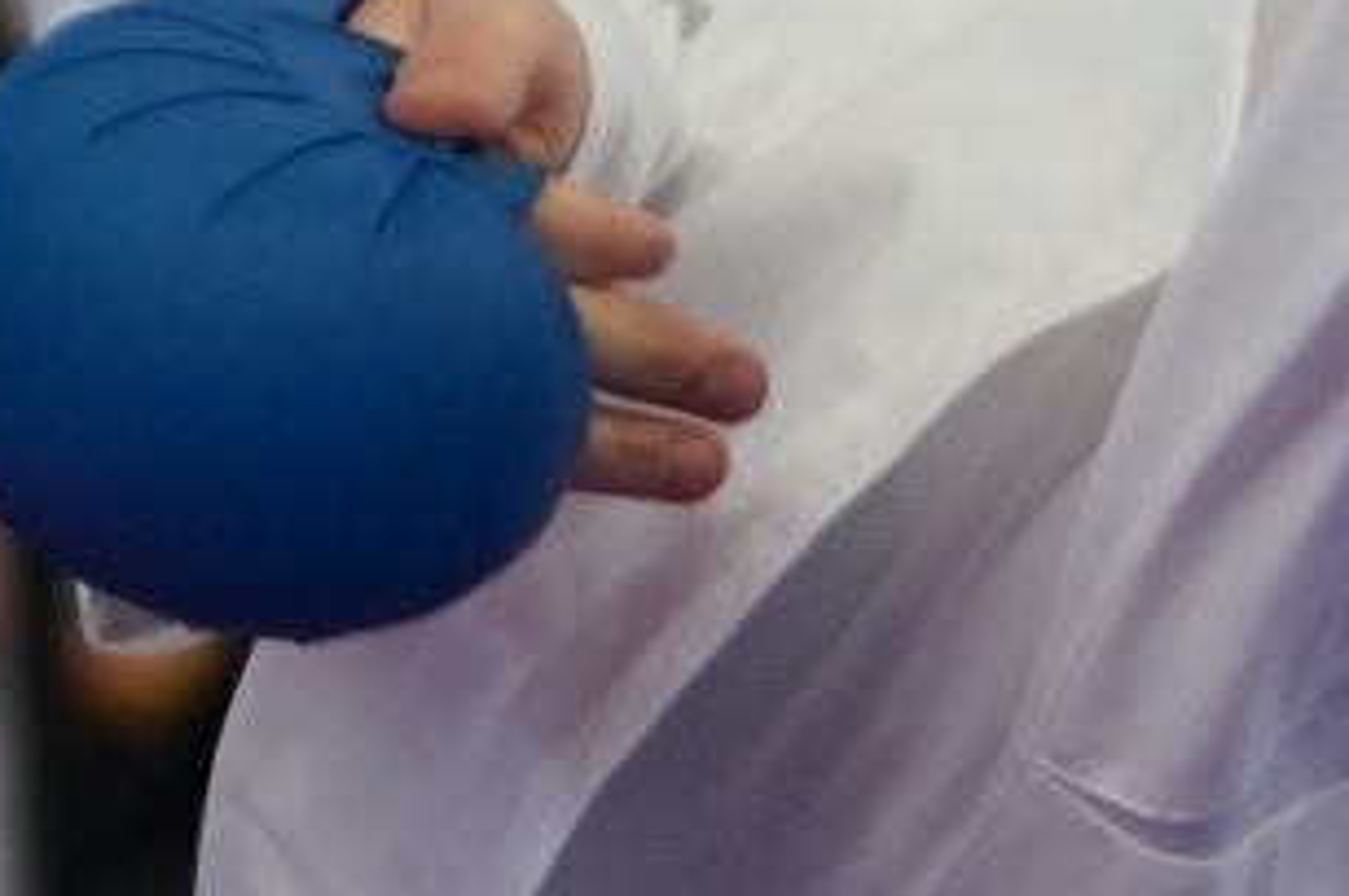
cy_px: -856
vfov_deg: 1.6
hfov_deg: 2.4
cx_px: 2210
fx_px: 31630
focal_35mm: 845
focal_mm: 96
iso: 1250
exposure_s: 1/1000
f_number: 2.8
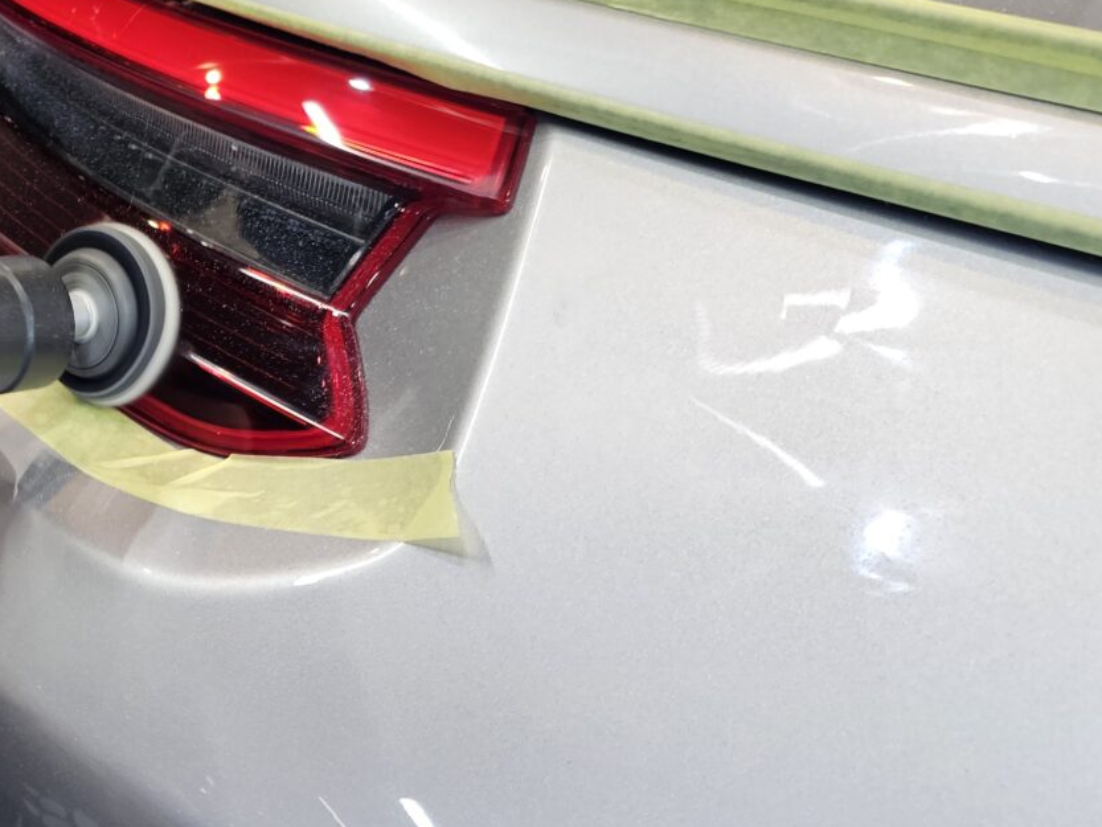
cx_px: 34
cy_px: 429
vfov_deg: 27.5
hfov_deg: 33.5
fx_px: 1687
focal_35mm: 53
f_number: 1.7
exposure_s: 1/64.7
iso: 100
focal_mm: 6.3
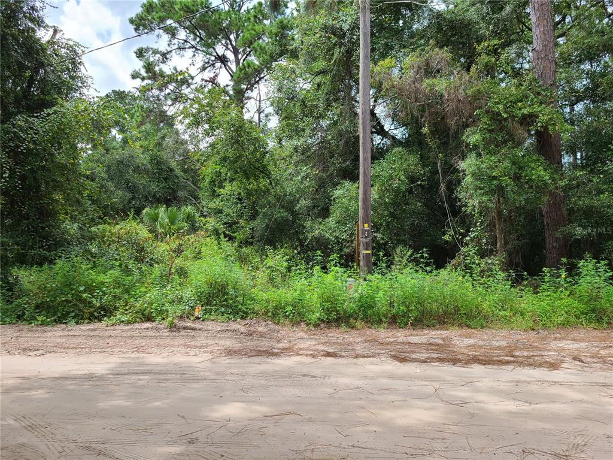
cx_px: 306
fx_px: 460
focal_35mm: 26
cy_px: 230
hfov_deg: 67.3
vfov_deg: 53.1
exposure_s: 1/531
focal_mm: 5.4
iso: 40
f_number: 1.8
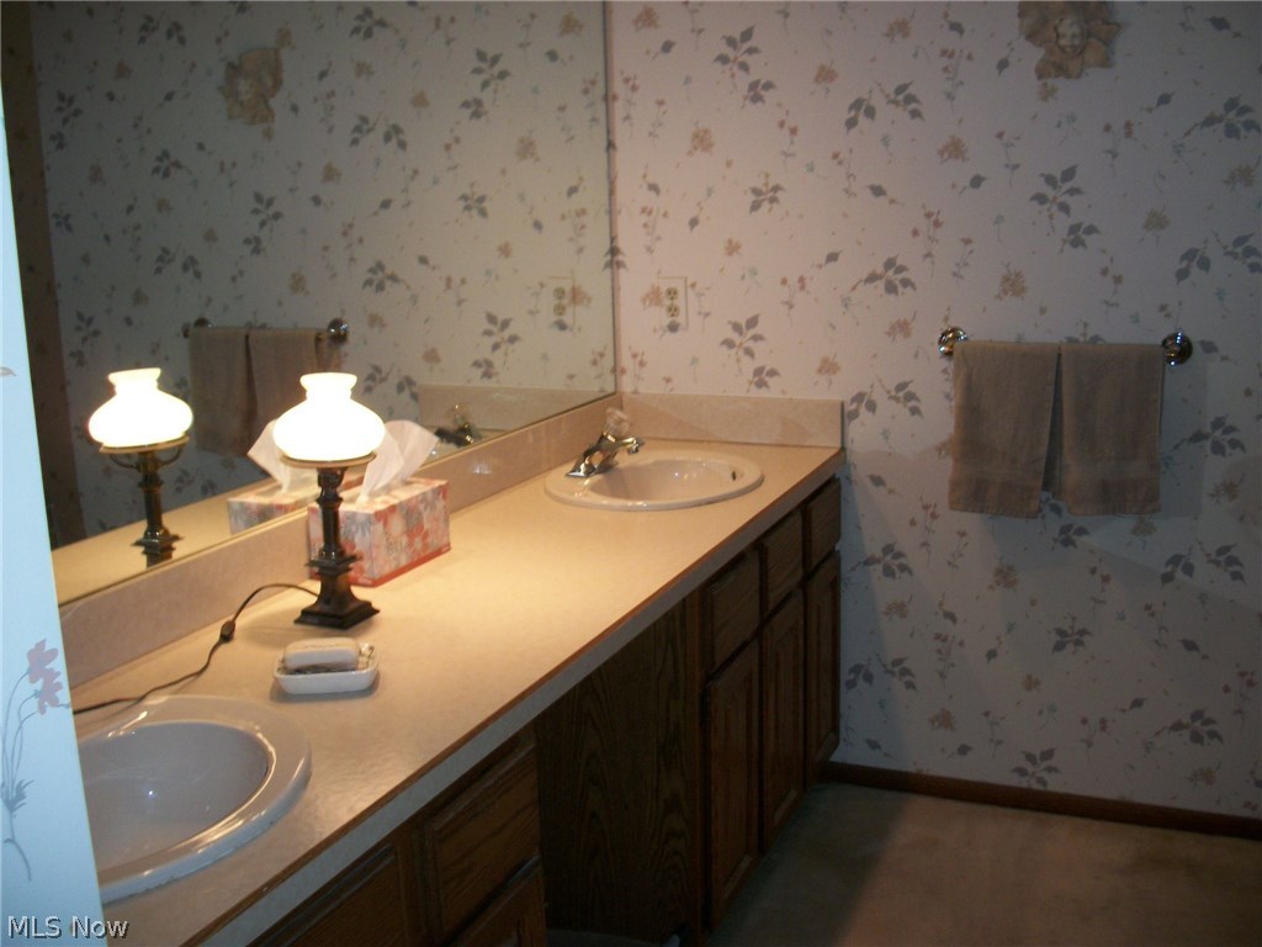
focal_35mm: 35
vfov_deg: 40.7
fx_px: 1276
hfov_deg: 52.6
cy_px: 474
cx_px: 631
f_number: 3.1
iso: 160
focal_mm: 6.3
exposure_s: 1/60
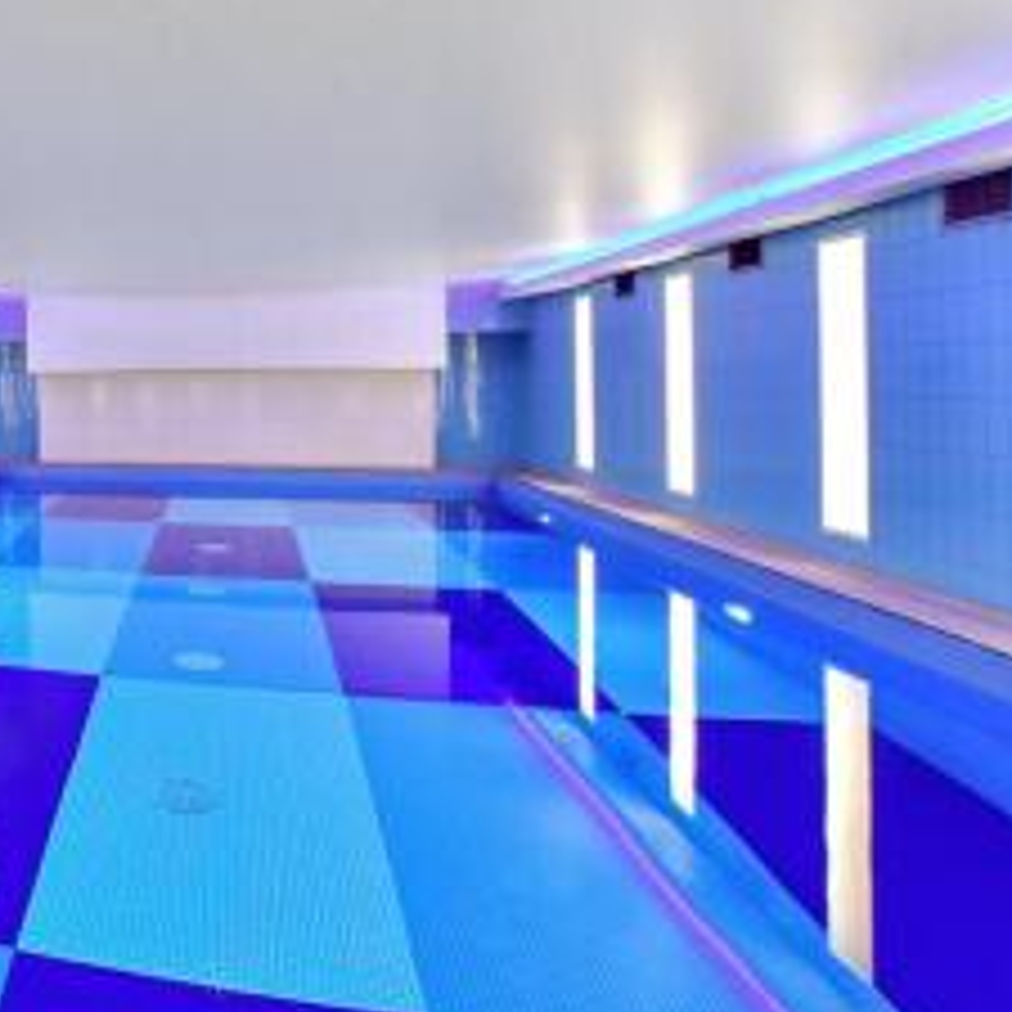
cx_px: -36
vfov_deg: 58.3
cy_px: 376
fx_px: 893
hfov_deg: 47.3
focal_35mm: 27
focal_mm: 10
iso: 500
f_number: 7.1
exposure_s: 1/8
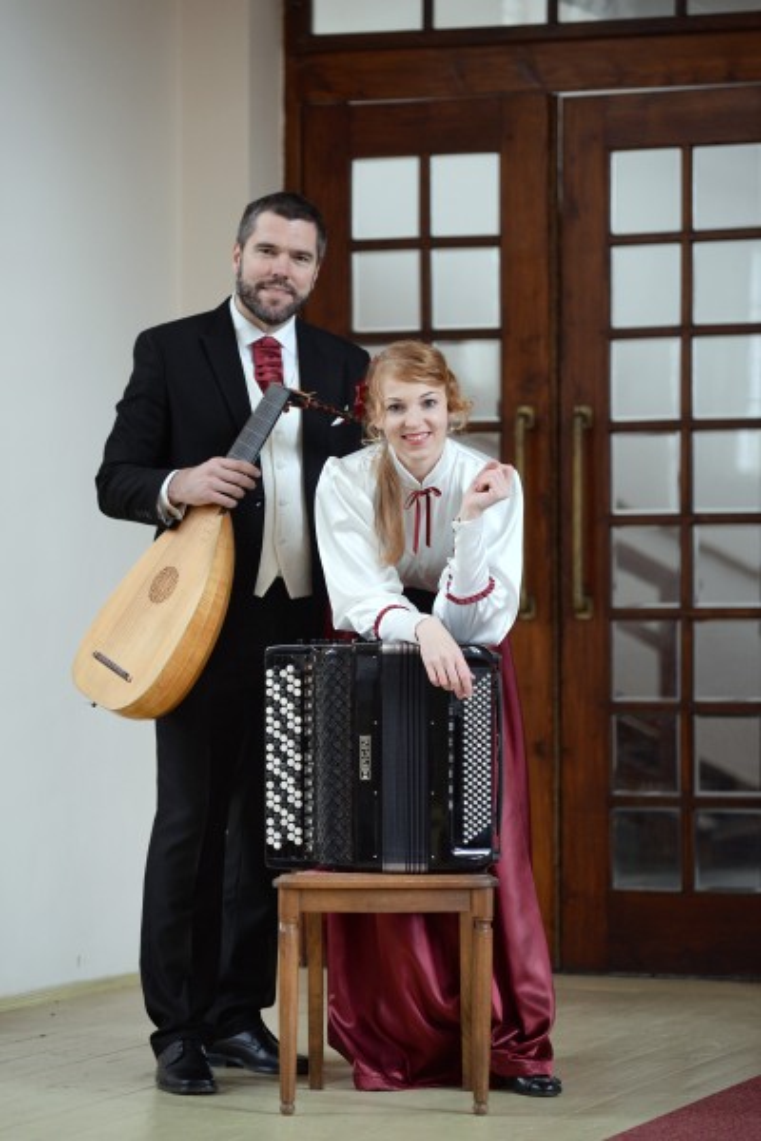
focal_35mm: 116
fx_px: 3678
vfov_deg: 17.6
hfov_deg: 11.8
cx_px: 380
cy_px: 570
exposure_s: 1/160
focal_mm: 116
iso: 1600
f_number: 3.2
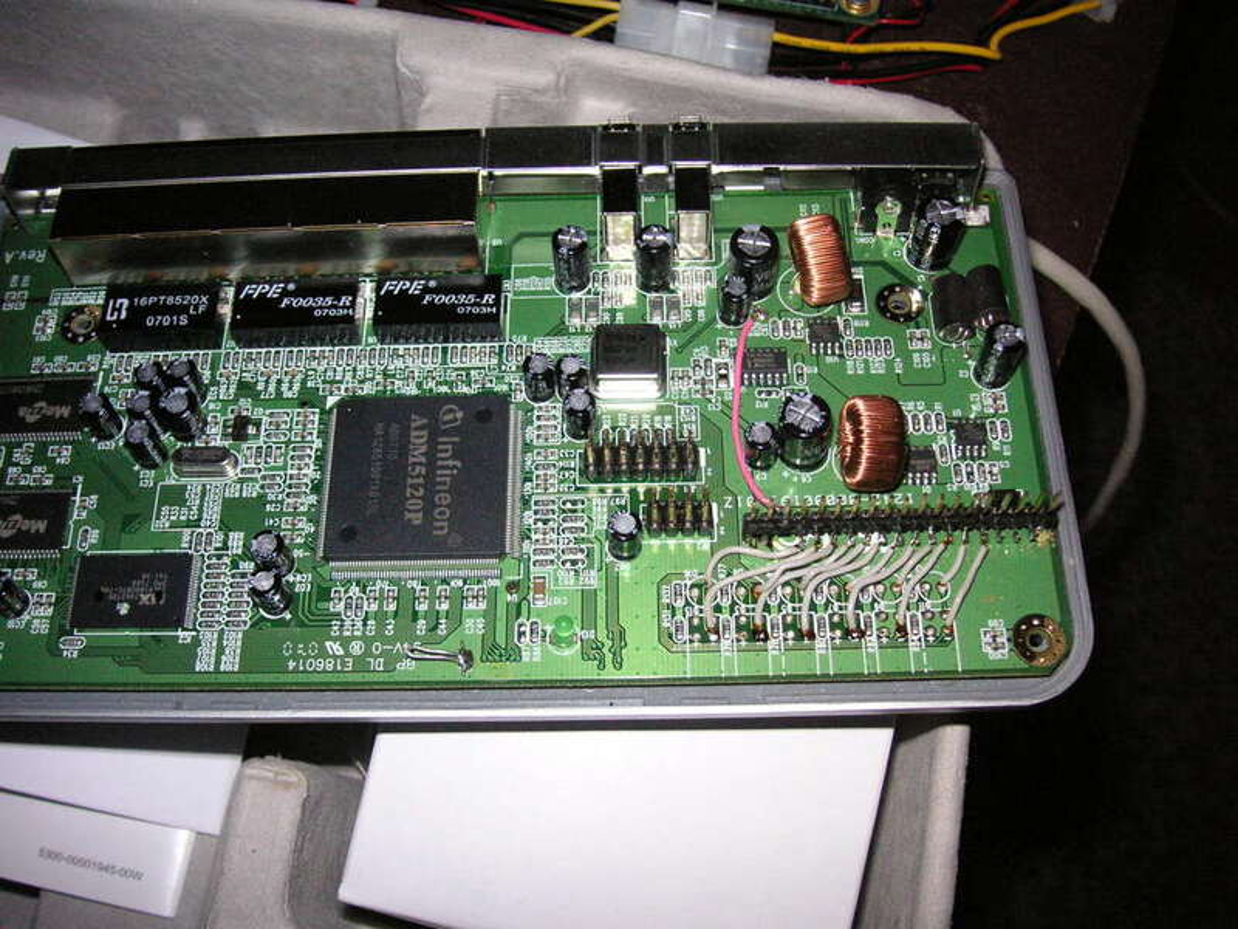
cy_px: 464
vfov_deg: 38.7
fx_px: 1323
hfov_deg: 50.1
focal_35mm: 37
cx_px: 619
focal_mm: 6.1
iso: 160
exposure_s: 1/45
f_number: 6.7
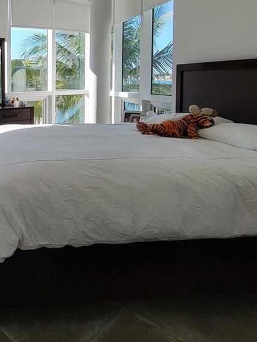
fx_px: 267
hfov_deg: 44.2
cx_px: 4
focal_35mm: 27
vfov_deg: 62.1
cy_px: 91
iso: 50
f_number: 2.2
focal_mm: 2.2
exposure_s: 1/406
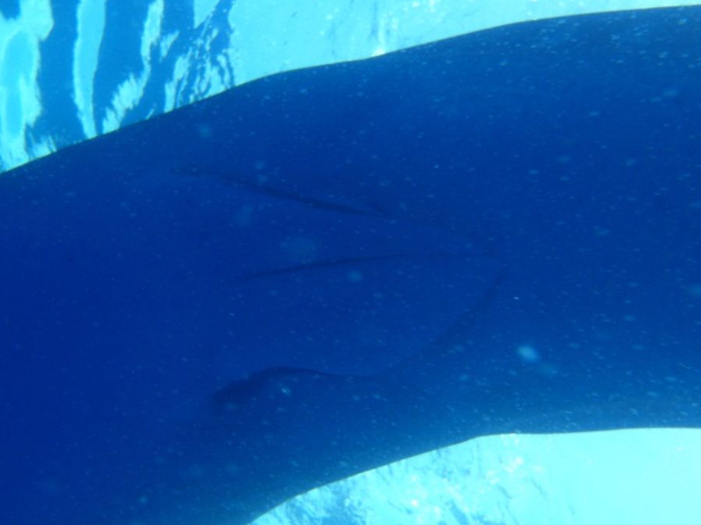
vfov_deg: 30.3
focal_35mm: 48
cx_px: 362
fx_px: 972
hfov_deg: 39.7
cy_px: 256
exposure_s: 1/160
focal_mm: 7.57
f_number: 4.3
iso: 64
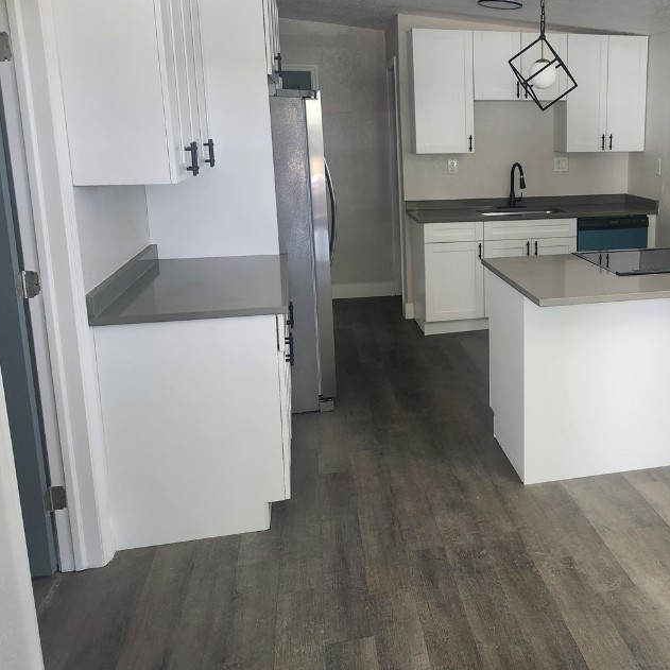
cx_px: 527
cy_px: 271
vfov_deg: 49.5
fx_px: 723
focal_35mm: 33
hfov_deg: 47.3
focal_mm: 5.54
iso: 500
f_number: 1.8
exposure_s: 1/120
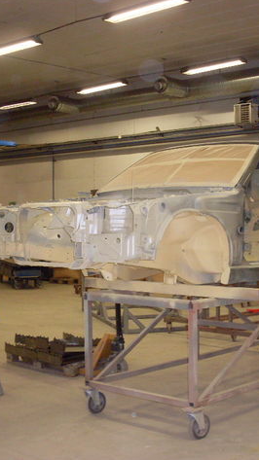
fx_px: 684
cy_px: 230
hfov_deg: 21.4
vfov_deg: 37.2
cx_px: 164
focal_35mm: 56
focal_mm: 6.3
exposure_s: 1/45
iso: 200
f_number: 2.8
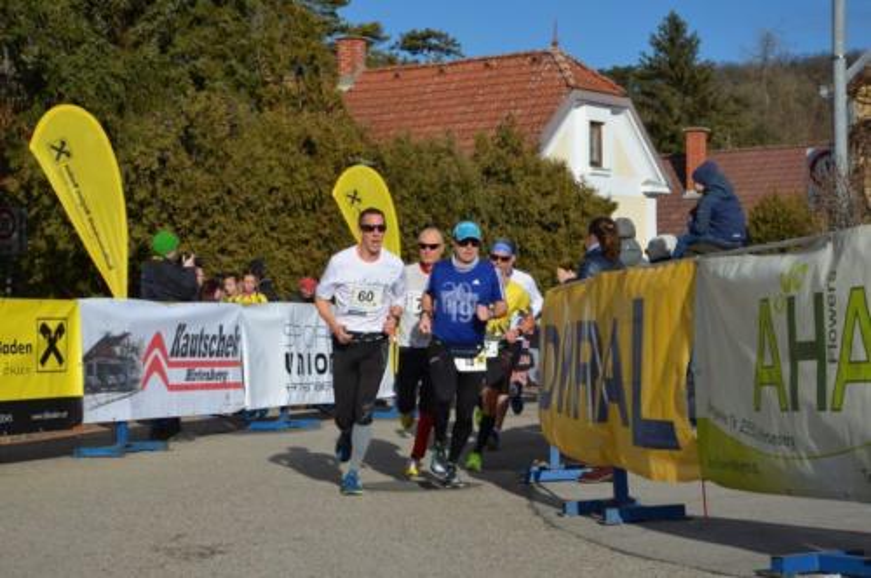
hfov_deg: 23.4
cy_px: 289
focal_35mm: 87
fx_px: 2102
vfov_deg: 15.7
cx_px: 436
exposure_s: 1/2000
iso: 400
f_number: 8
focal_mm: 58
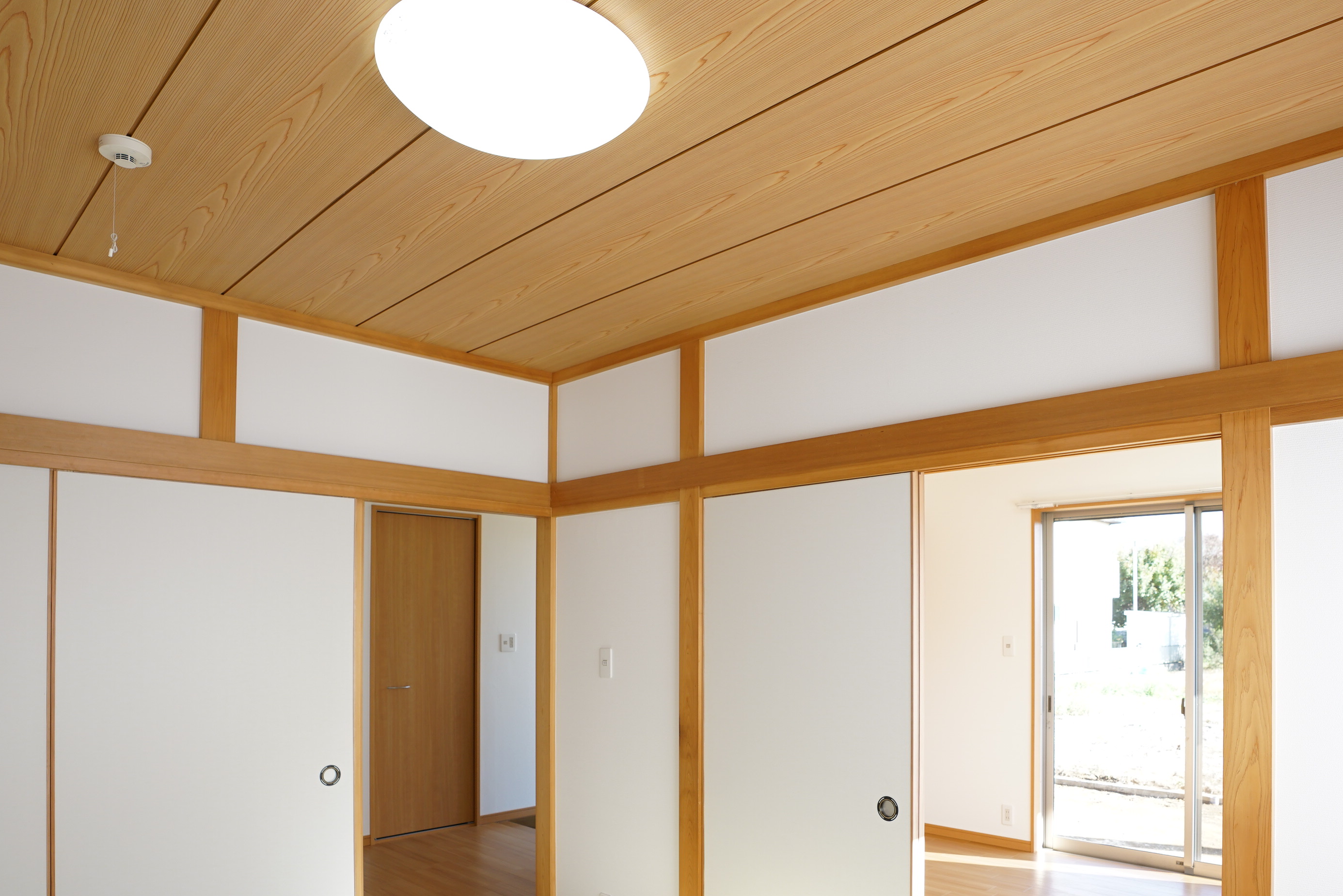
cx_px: 752
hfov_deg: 75.8
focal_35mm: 23
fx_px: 858
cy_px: 612
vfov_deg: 53.8
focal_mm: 16
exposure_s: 1/100
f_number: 4.5
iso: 400
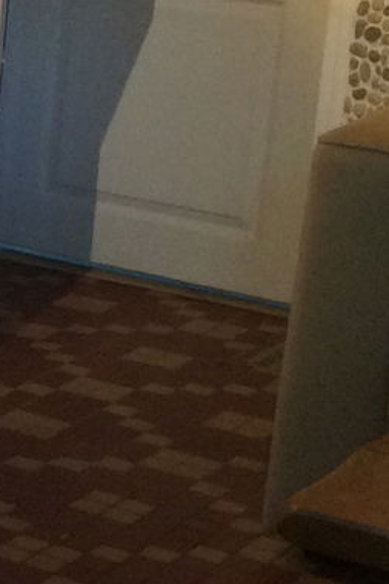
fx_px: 2271
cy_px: 165
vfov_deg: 14.6
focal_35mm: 140
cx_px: -761
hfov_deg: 8.3
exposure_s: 1/24
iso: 80
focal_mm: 3.3
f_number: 2.4
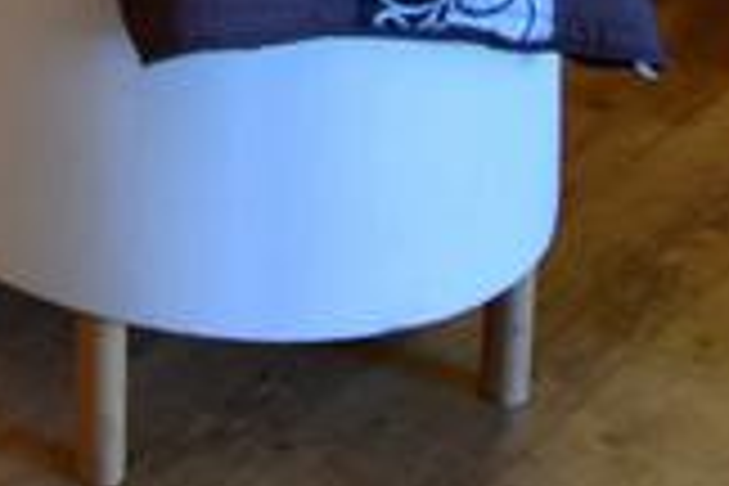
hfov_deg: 18.4
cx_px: -554
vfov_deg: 12.0
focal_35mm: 89
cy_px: -720
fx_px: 1802
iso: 900
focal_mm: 16
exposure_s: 1/60
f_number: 2.8
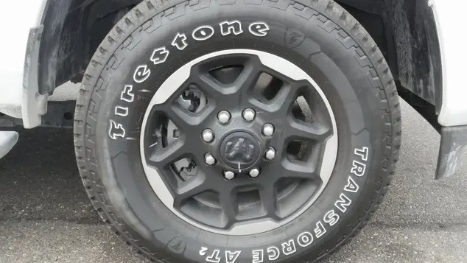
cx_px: 233
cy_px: 116
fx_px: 545
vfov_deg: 27.1
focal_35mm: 44
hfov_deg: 46.4
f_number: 20
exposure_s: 1/60
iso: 3200
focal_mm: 20
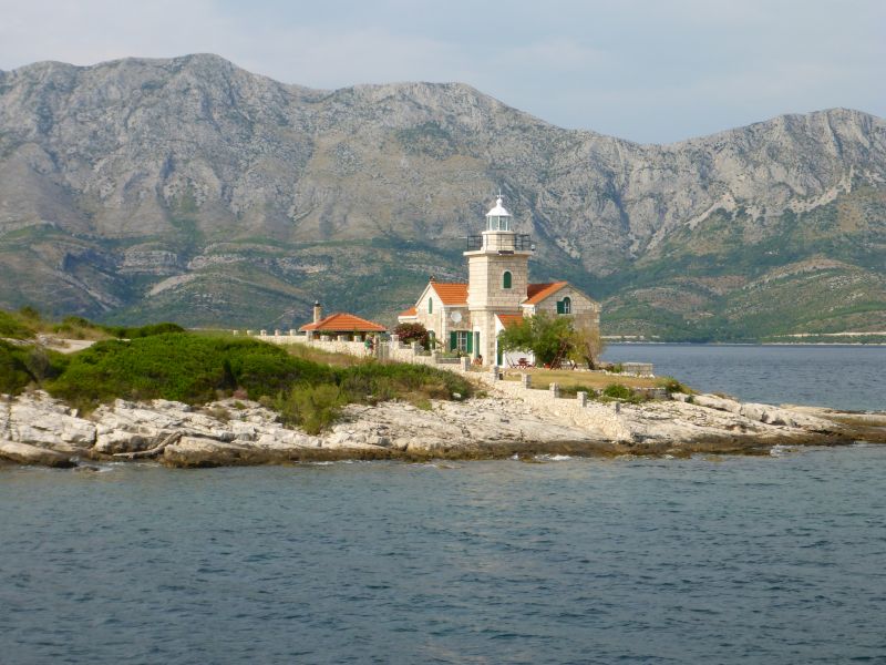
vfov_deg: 19.6
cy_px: 332
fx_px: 1920
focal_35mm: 75
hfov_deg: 26.0
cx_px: 443
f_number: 5.4
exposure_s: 1/400
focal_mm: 12.6
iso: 100
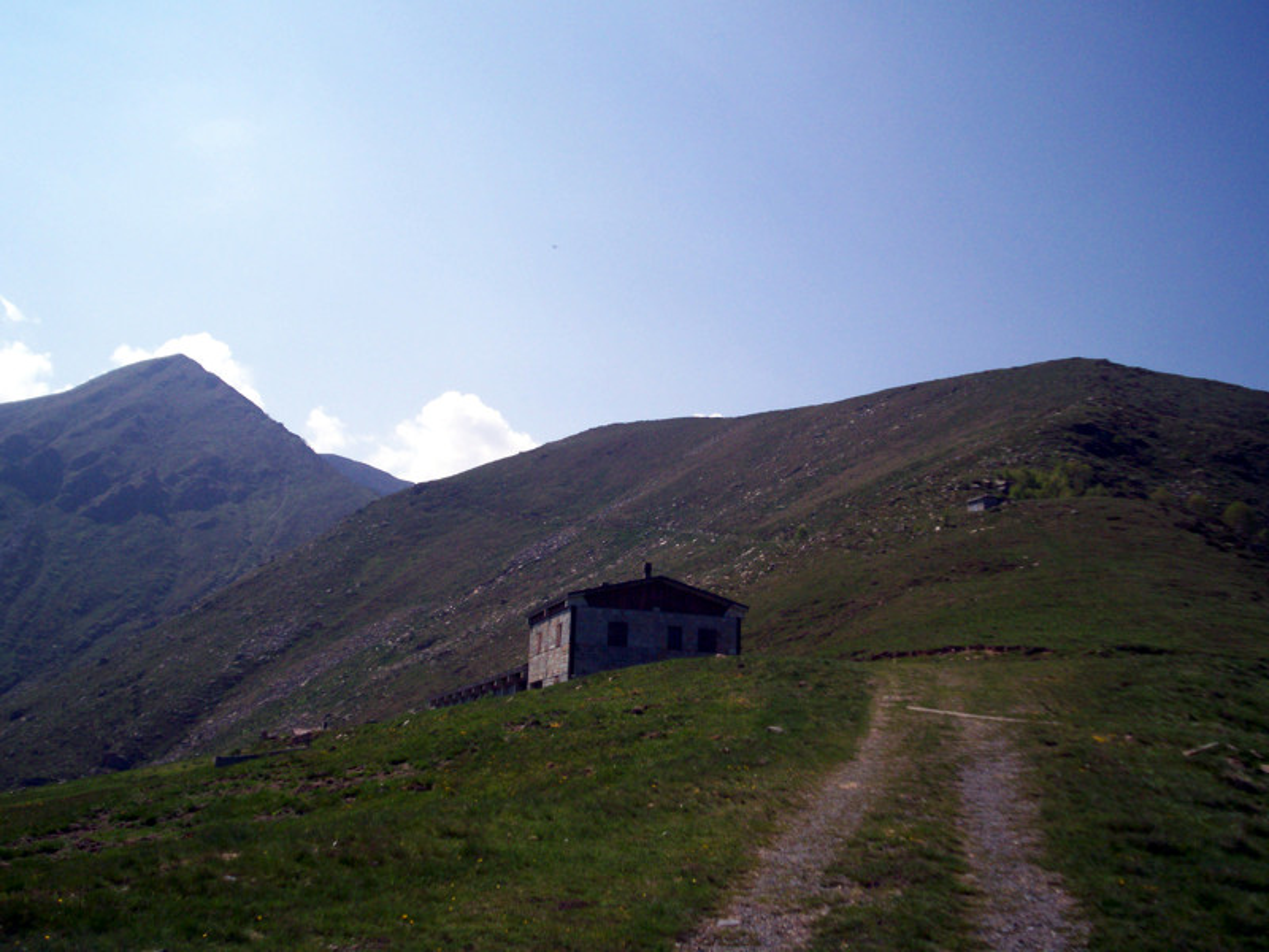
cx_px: 634
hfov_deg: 51.4
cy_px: 476
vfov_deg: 39.7
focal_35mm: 36
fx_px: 1320
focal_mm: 5.9
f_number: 4.5
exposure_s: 1/1096
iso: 100
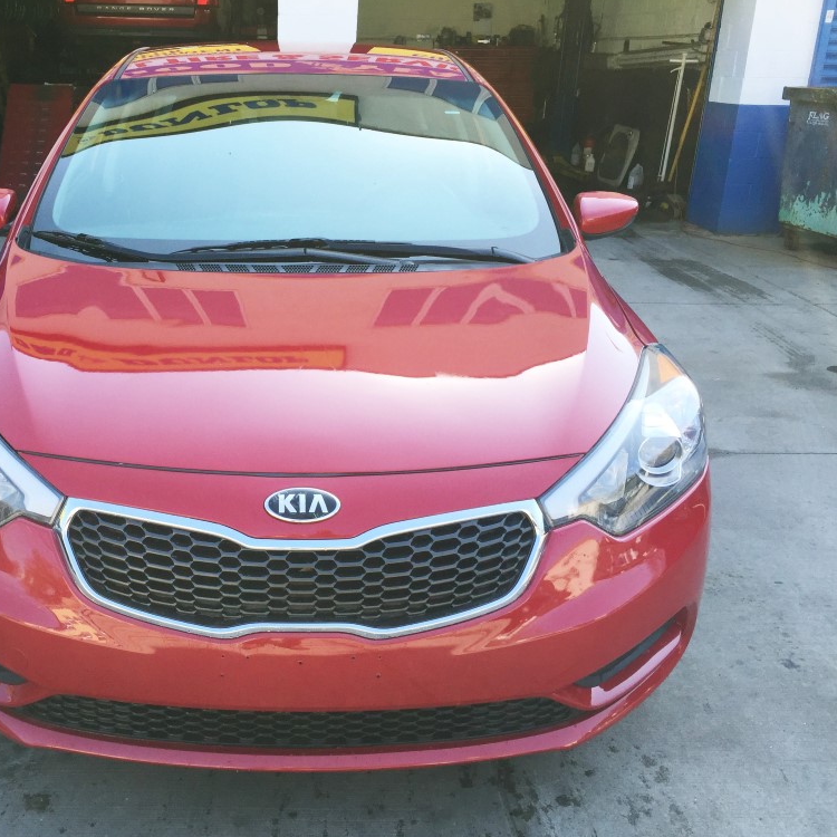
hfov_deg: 46.4
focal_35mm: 35
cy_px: 417
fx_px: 957
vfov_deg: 47.2
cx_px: 275
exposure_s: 1/460
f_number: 2.2
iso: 32
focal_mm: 4.15
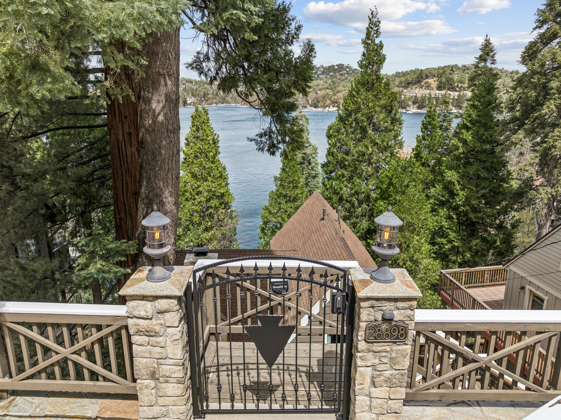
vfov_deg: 56.8
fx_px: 389
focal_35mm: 24
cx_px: 280
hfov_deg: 71.6
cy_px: 210
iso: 130
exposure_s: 1/100
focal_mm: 12.3
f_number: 2.8
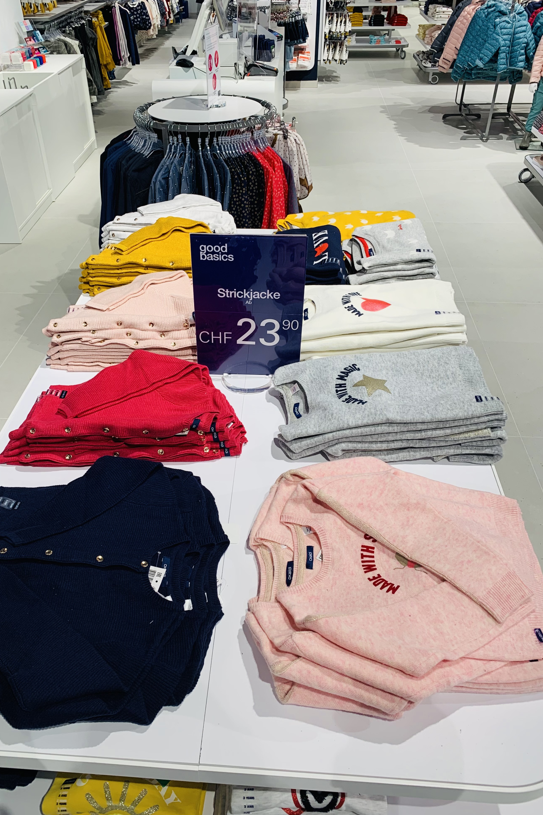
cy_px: 408
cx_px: 250
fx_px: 633
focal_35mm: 28
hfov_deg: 46.4
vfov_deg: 65.5
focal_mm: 4.25
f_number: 1.8
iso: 50
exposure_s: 1/121
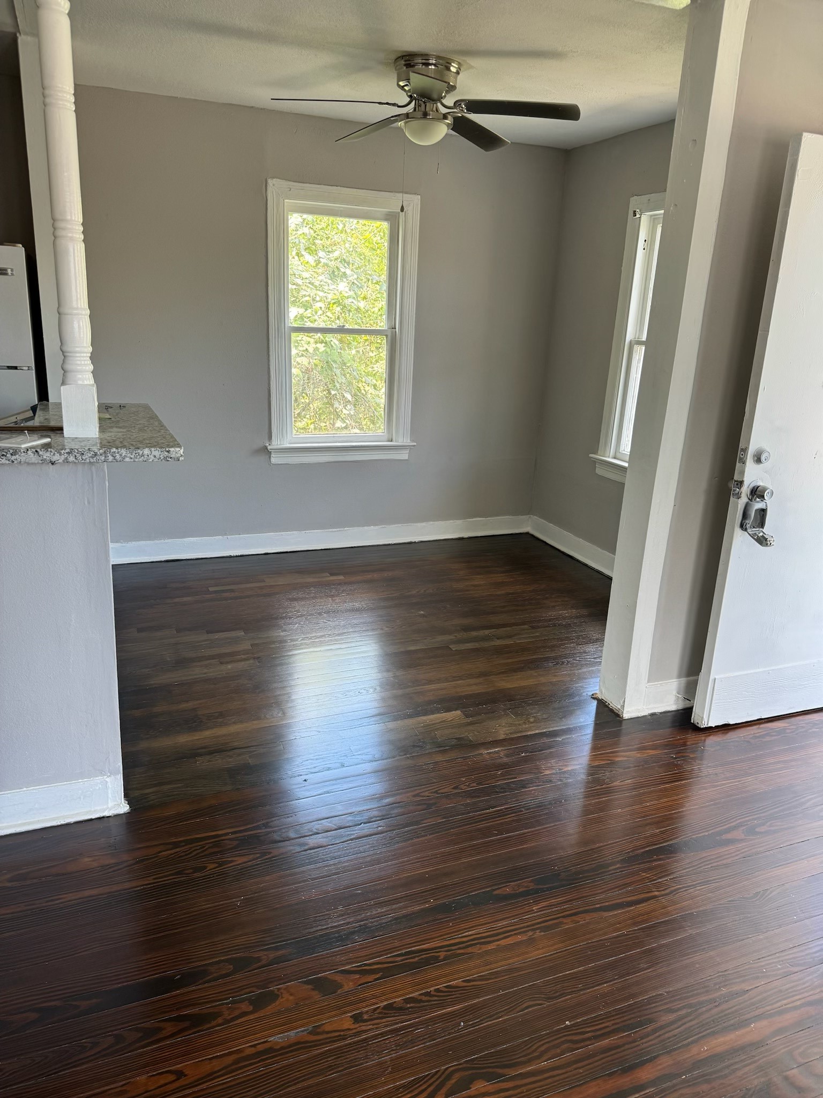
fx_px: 761
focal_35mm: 24
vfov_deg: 71.6
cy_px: 549
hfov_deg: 56.8
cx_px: 412
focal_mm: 6.86
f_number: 1.78
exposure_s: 1/121
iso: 125
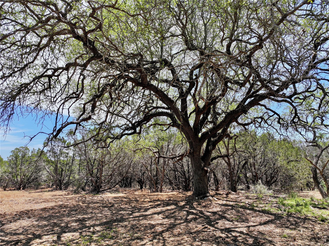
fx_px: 228
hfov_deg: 71.6
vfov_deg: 56.8
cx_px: 164
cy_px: 123
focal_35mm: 24
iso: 230
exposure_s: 1/120
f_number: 2.8
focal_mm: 12.29
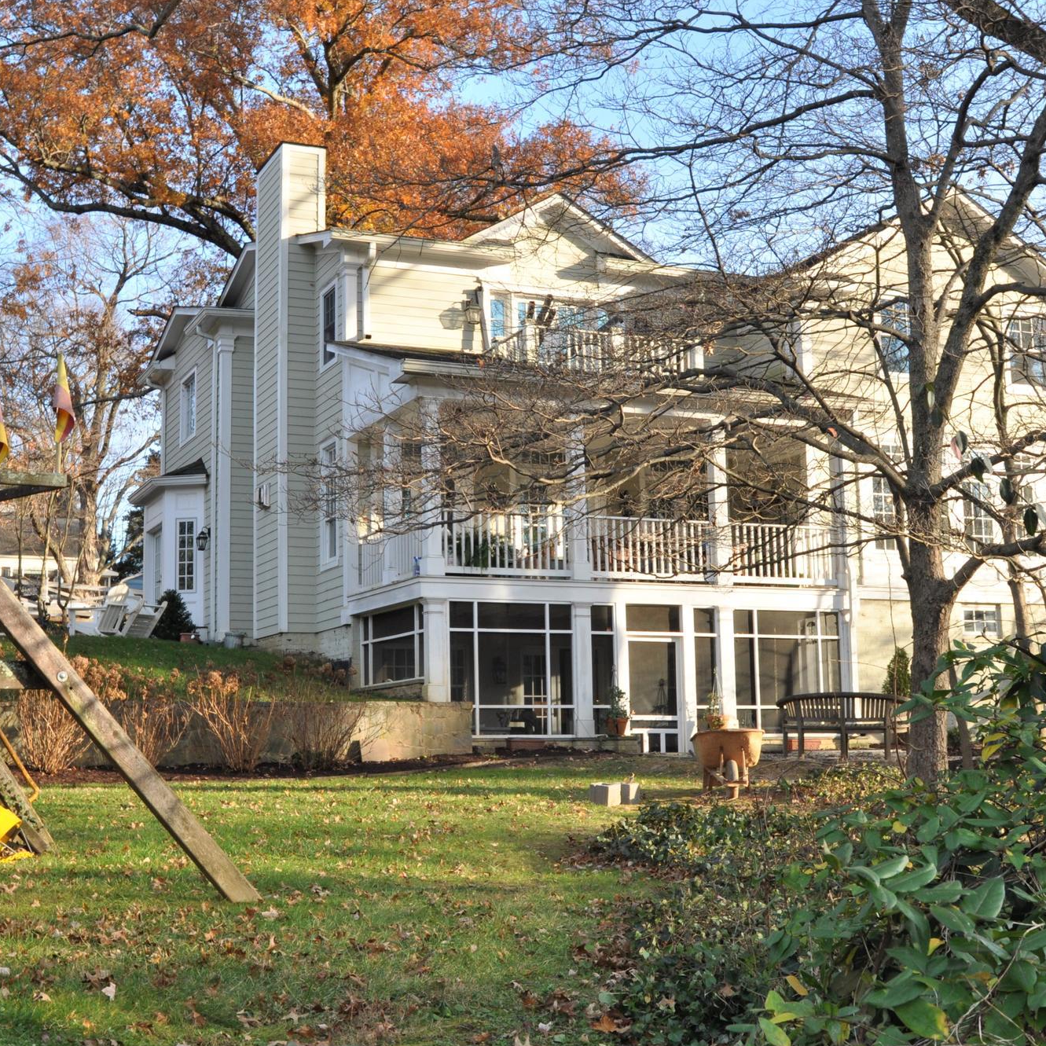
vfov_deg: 36.1
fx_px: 1607
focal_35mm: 47
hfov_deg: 36.0
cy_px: 519
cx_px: 460
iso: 400
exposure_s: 1/100
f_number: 5
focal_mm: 24
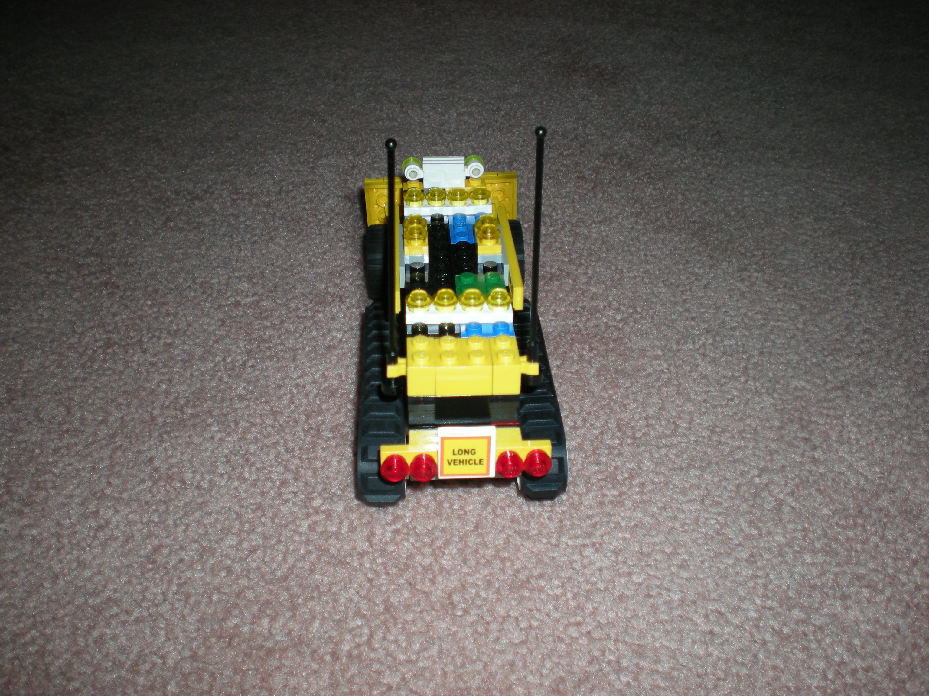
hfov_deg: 49.0
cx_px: 464
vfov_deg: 37.7
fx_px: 1020
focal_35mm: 38
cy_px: 348
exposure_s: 1/60
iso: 64
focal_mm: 6.3
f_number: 3.1
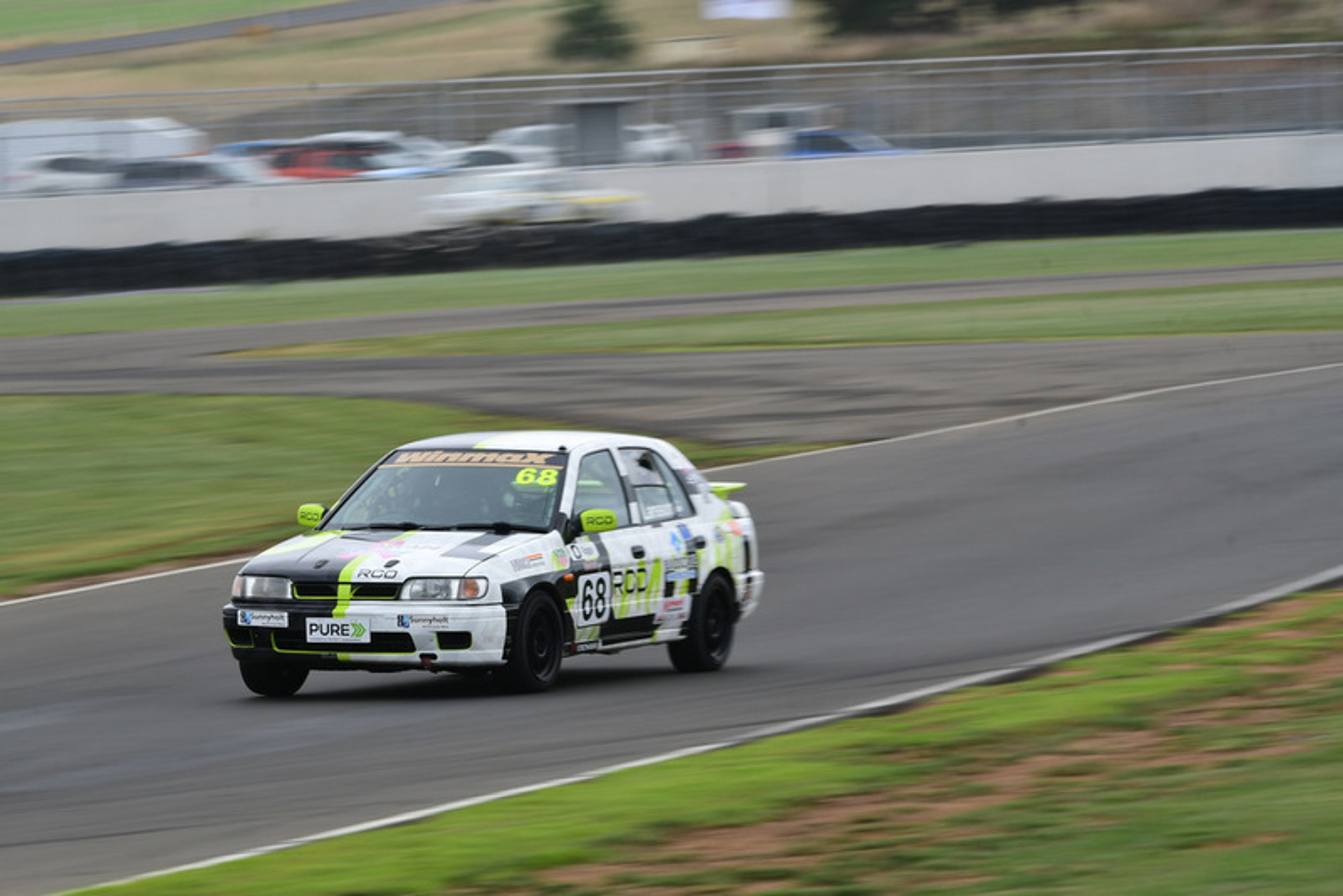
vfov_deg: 4.2
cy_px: 448
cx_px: 672
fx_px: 12315
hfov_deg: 6.2
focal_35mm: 330
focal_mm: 220
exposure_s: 1/60
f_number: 14
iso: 160
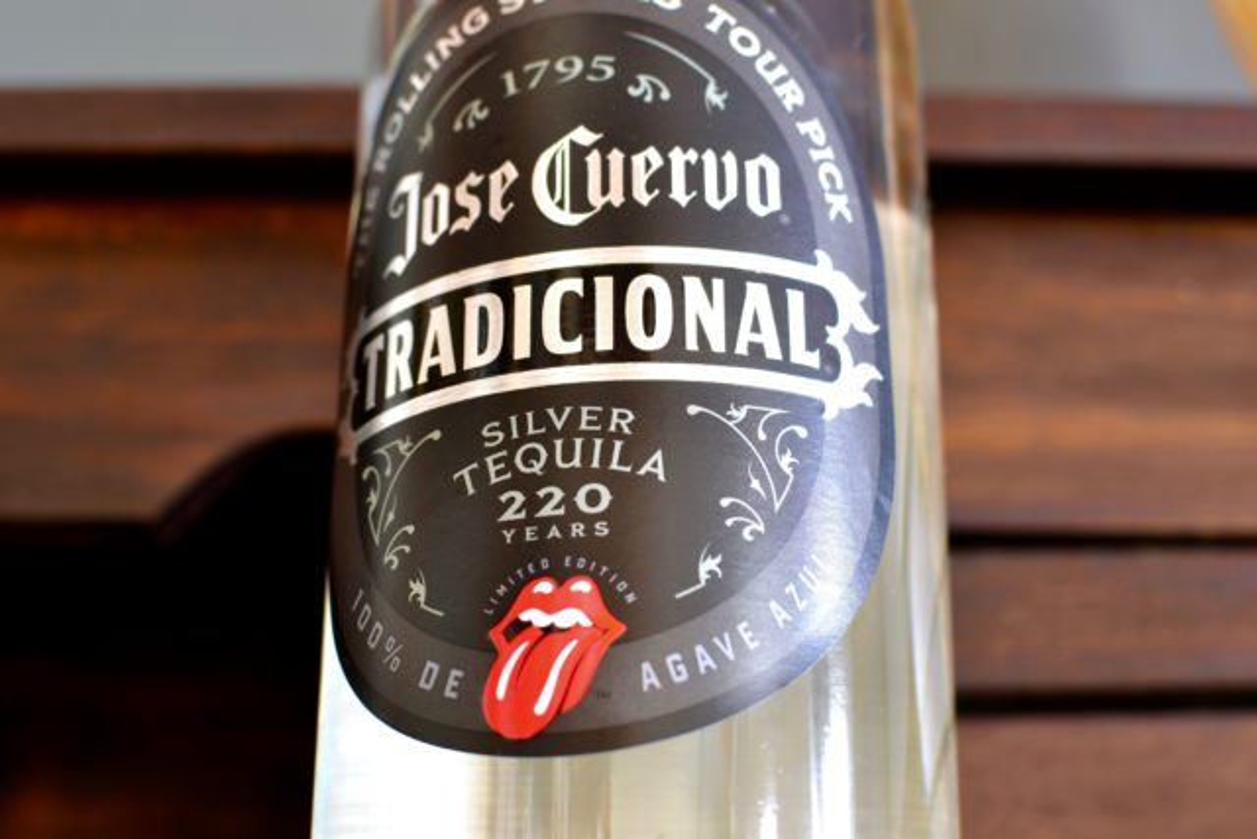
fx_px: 1833
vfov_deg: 25.8
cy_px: 420
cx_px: 628
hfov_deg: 37.8
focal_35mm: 52
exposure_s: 1.3
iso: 100
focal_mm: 35
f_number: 5
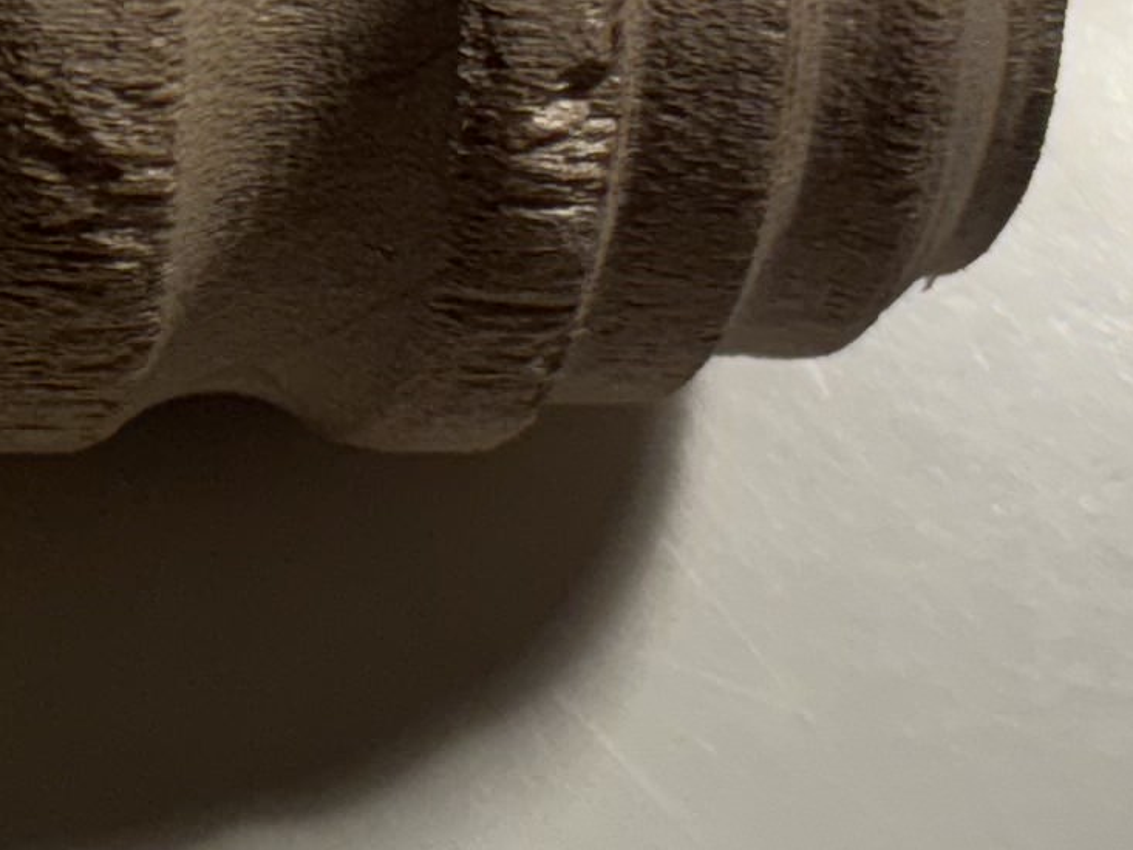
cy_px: 380
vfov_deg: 10.4
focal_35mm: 143
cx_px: -668
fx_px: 4681
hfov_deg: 12.9
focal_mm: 5.96
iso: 80
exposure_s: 1/120
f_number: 1.6
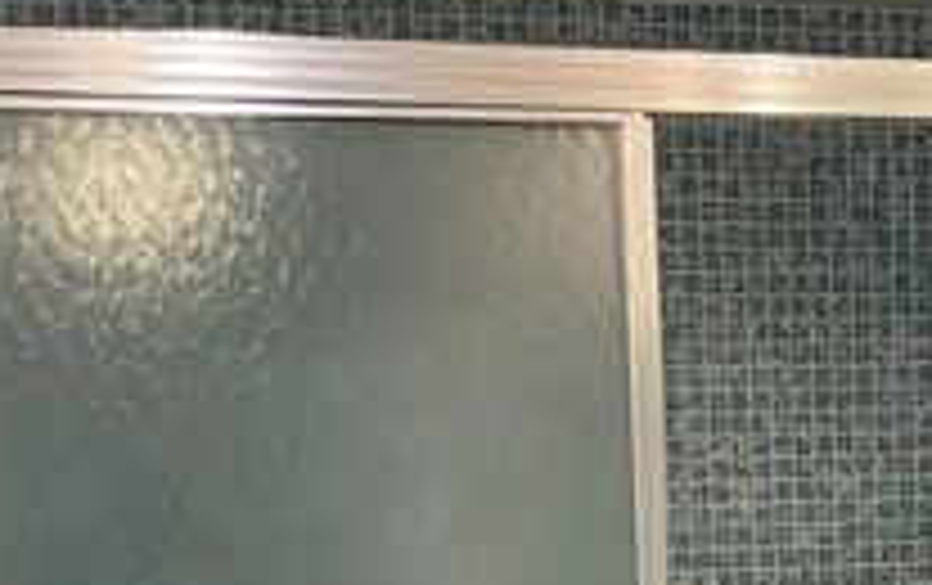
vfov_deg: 13.8
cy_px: 934
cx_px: 851
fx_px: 2238
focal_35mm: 88
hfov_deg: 22.9
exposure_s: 1/60
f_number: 1.8
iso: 64
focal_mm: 3
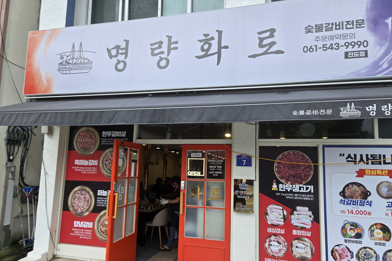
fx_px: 261
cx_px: 196
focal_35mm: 24
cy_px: 140
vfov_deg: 53.1
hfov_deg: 73.7
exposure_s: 1/2593
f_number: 1.8
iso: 80
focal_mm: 5.4
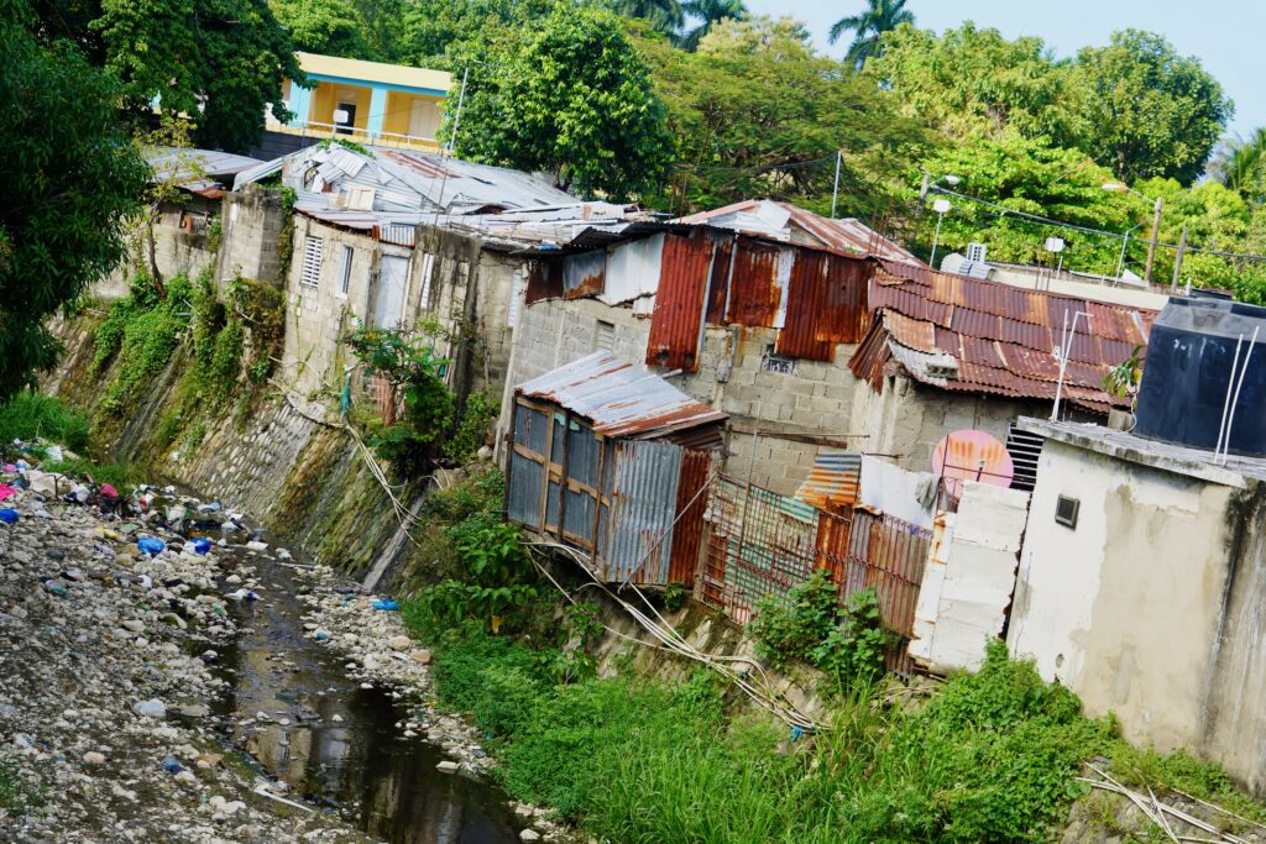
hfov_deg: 33.9
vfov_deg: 23.0
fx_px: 2075
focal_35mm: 59
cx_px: 633
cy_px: 422
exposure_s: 1/100
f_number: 8
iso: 100
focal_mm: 59
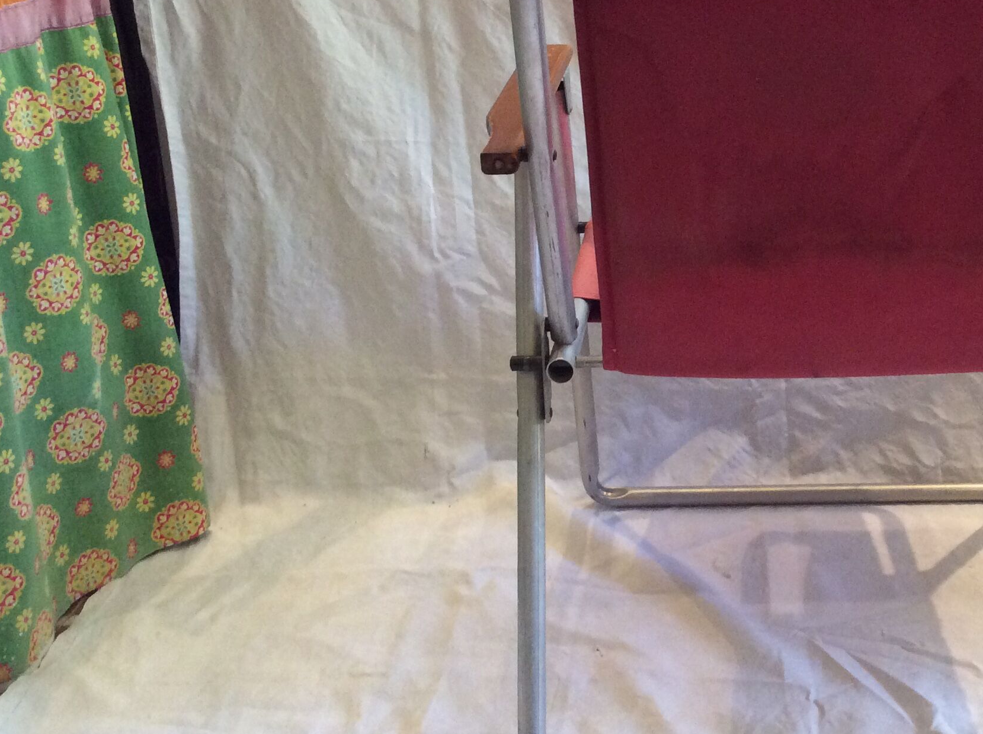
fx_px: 1418
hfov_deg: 37.2
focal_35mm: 50
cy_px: 274
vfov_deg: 28.9
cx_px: 746
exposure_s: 1/25
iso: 200
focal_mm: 3.3
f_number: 2.4
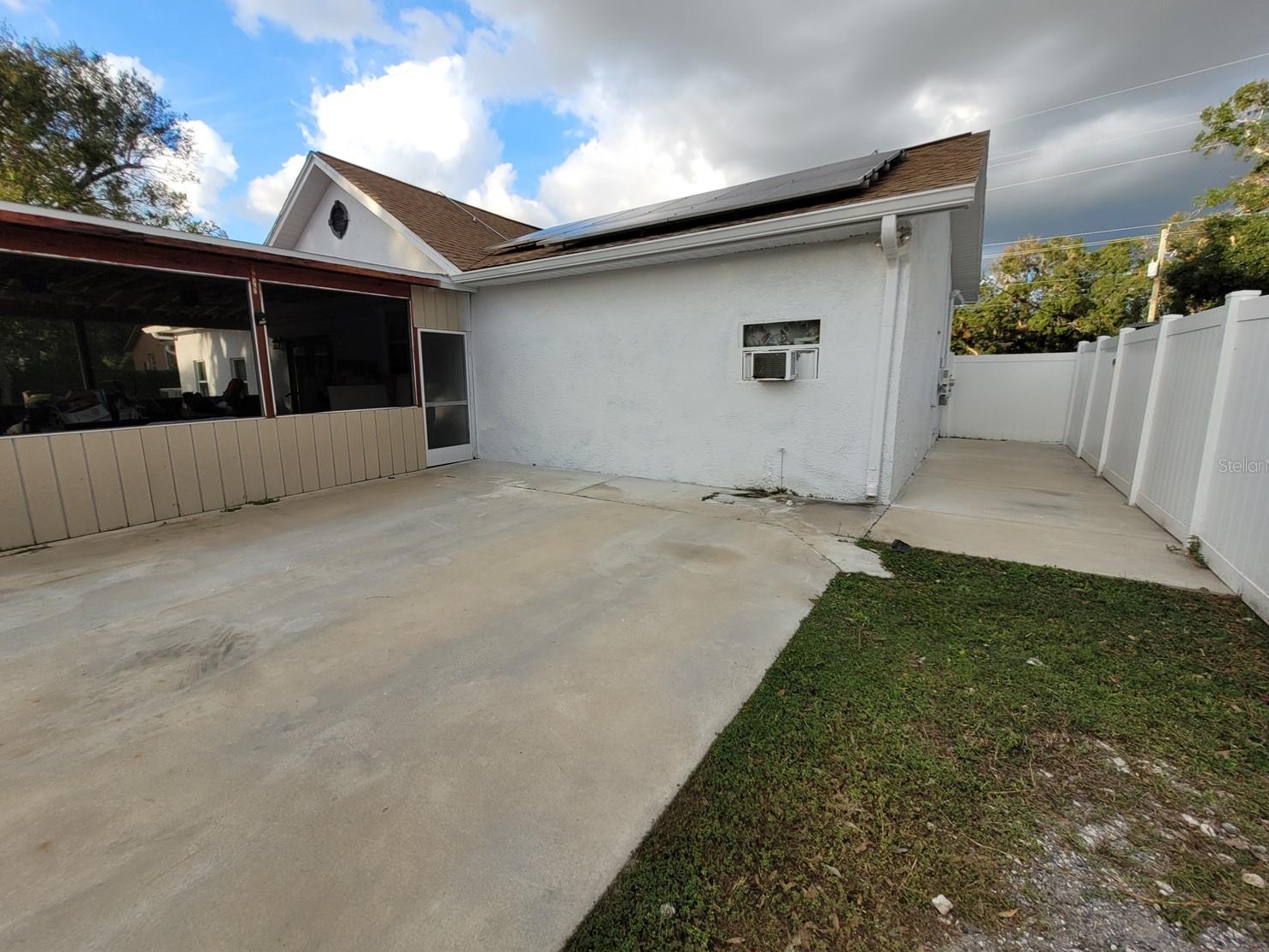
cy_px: 465
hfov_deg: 102.0
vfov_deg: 85.6
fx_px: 513
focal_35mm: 14
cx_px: 616
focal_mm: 1.74
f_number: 2.2
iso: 40
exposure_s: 1/385
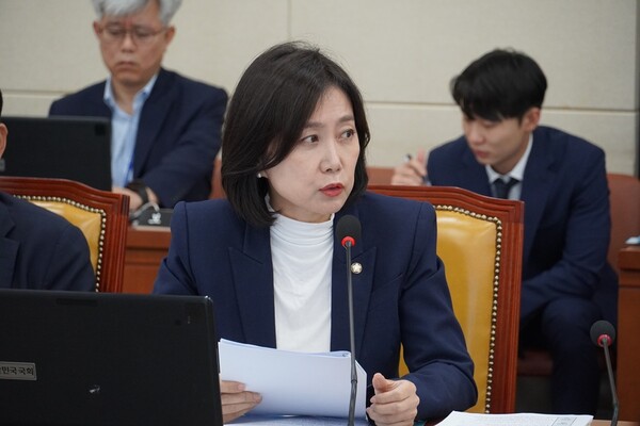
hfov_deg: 11.8
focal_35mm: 174
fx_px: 3093
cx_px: 320
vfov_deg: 7.9
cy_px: 213
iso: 2000
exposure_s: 1/200
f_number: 5.6
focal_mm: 116
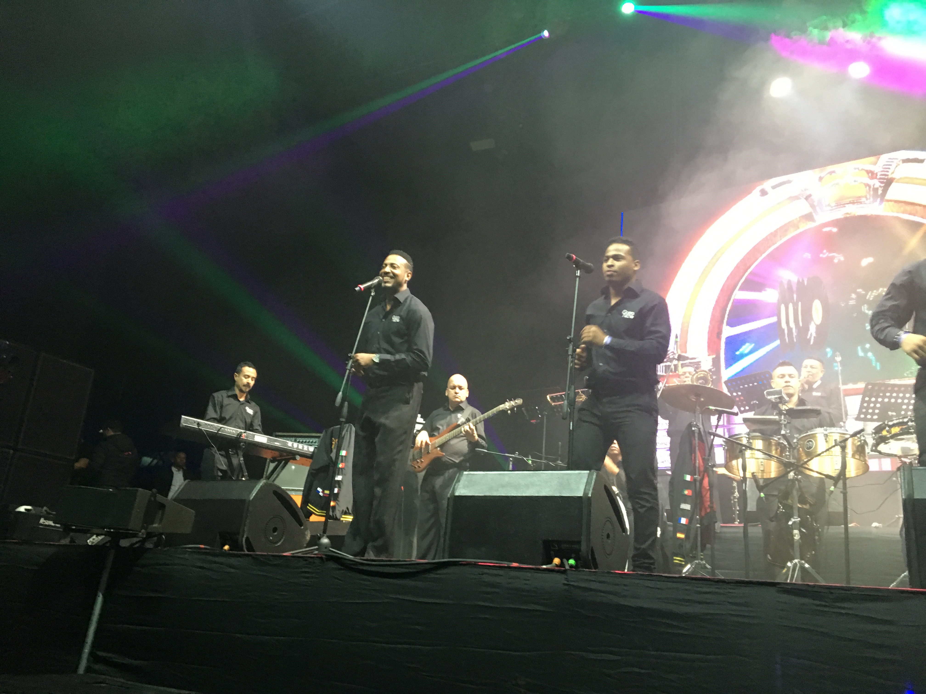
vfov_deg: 48.2
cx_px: 463
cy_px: 347
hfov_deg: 61.7
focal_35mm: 29
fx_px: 776
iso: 200
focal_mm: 4.15
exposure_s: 1/20
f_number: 2.2
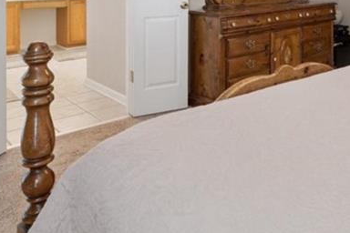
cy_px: 0
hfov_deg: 43.5
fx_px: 408
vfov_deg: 29.7
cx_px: 294
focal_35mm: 42
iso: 320
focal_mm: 10.5
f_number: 8
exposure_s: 1/2
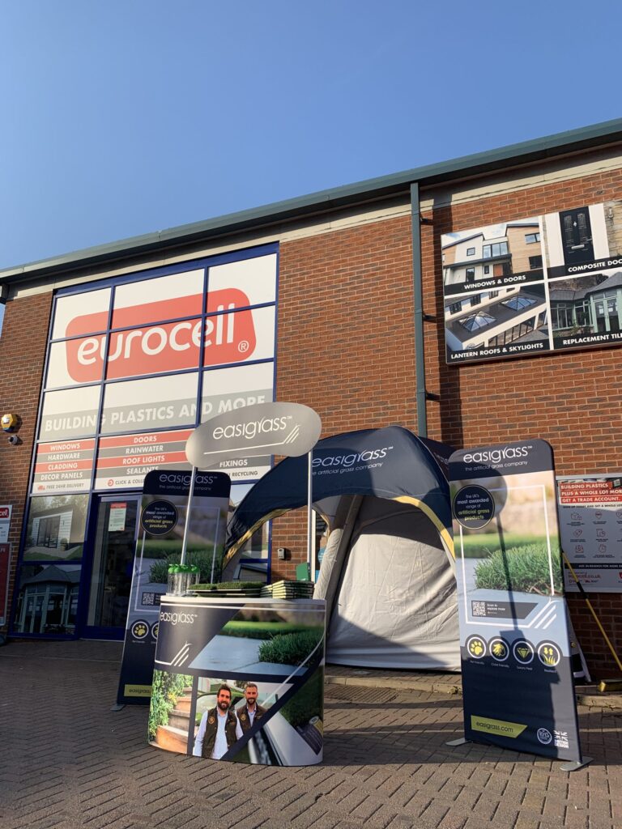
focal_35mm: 26
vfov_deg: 67.3
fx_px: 623
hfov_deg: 53.1
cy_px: 414
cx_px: 311
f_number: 1.8
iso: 25
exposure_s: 1/1468
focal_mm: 4.25
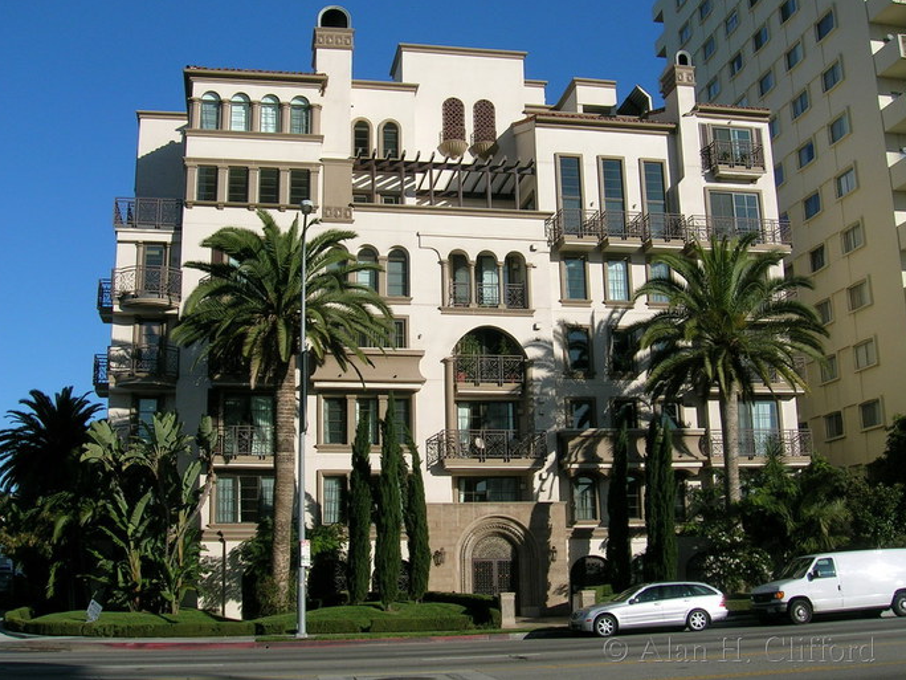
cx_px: 449
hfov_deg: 42.1
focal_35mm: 45
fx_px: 1178
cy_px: 333
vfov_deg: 32.2
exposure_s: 1/510
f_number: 5.1
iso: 50
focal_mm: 6.7
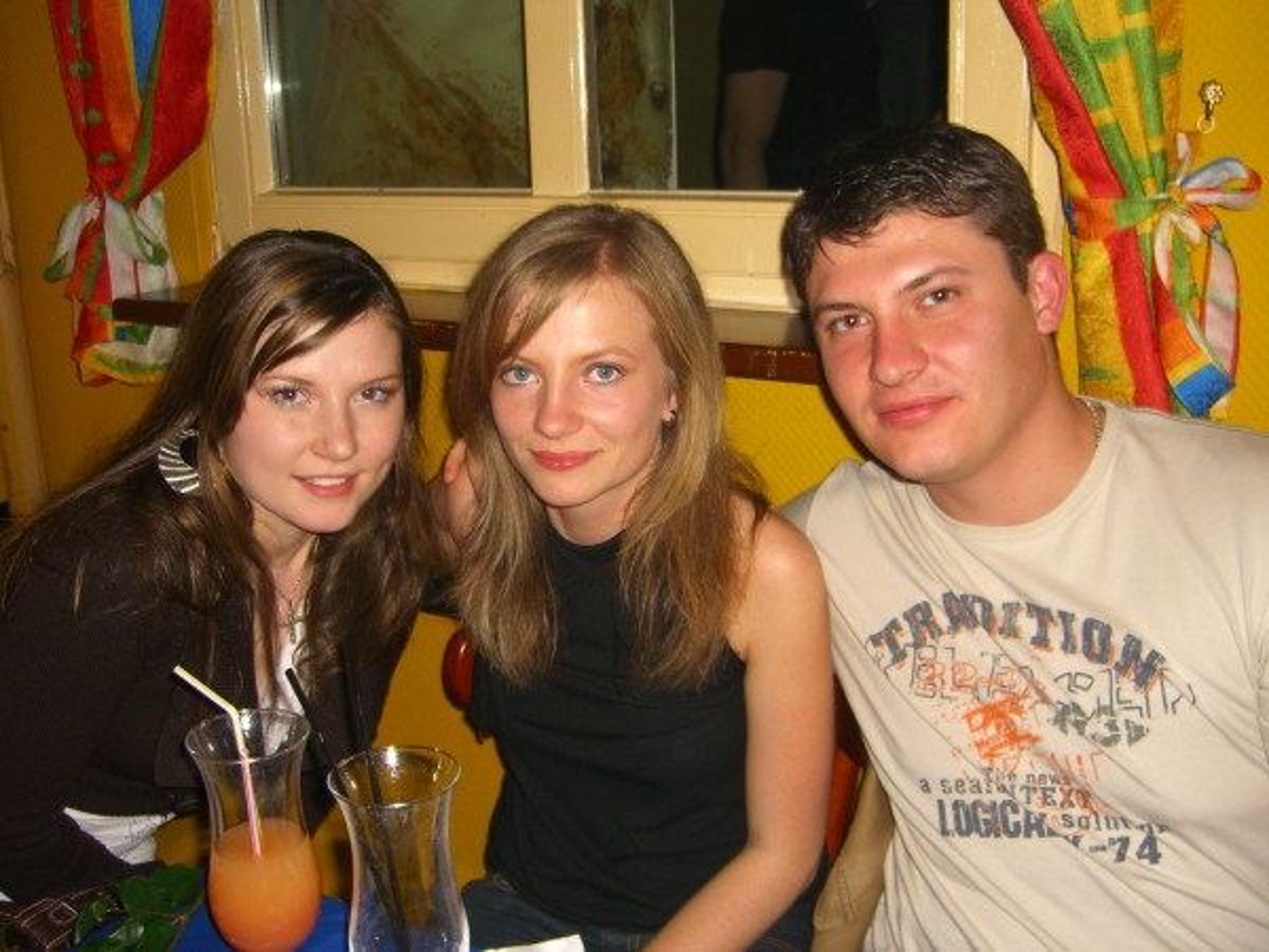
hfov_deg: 49.0
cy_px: 476
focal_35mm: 38
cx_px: 634
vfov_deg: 37.7
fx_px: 1393
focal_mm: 7.9
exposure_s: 1/60
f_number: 2.8
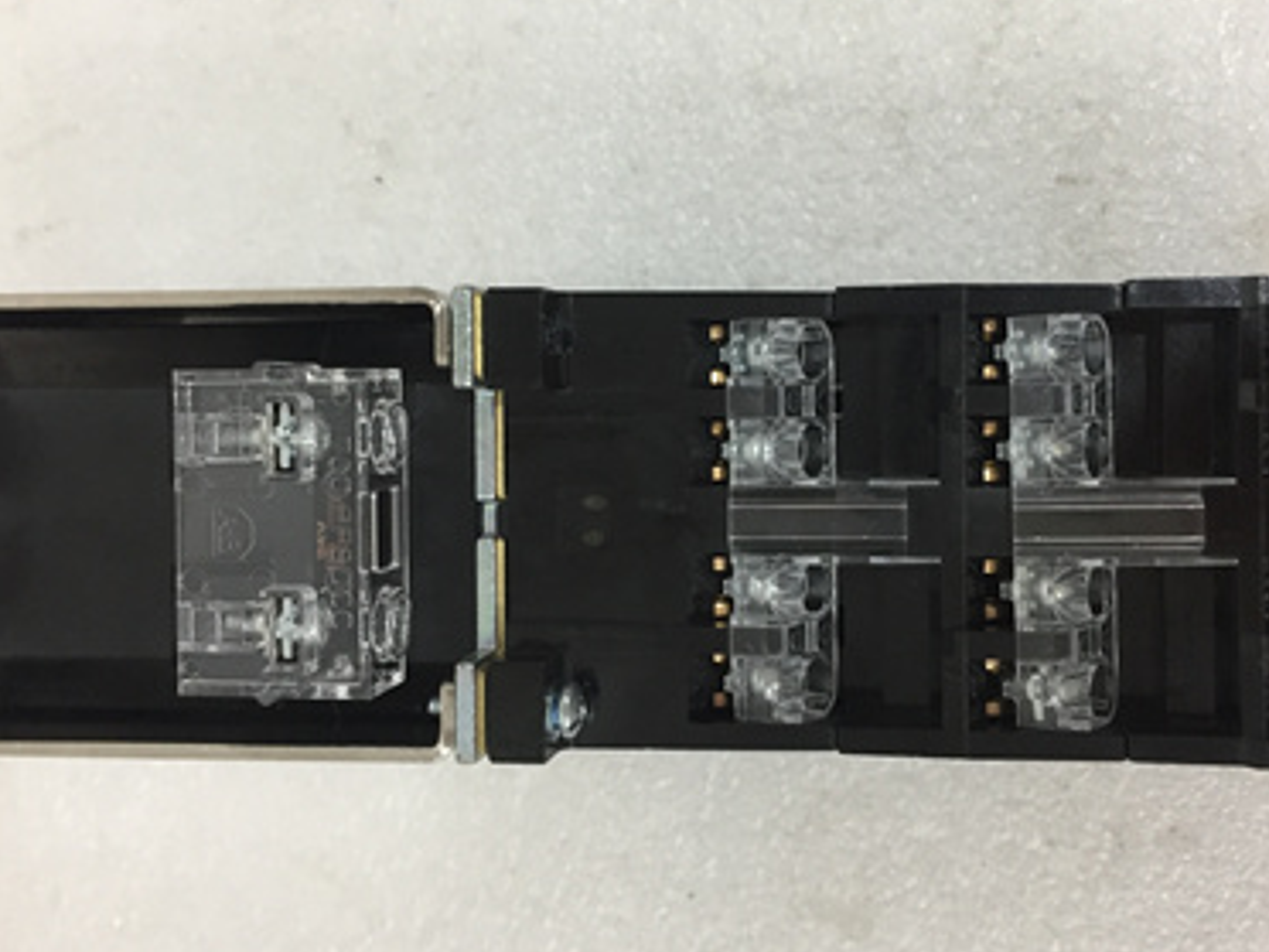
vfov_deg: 36.8
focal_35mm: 39
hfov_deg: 47.8
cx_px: 706
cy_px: 425
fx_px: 1430
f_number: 2.2
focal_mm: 4.15
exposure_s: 1/33
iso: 125
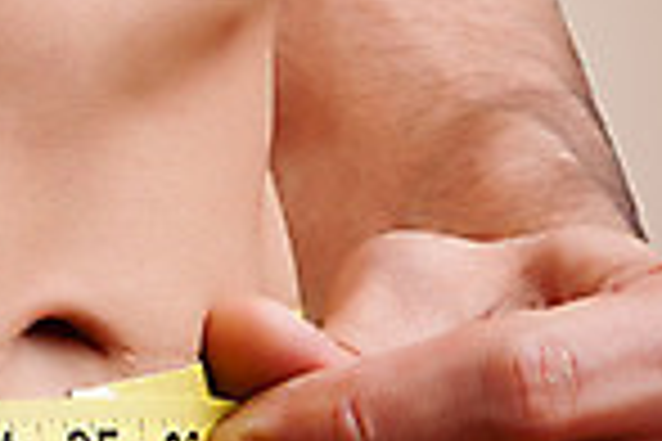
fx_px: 6216
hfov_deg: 6.0
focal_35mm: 338
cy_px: 94
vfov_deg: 4.1
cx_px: -302
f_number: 11
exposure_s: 1/125
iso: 200
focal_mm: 55
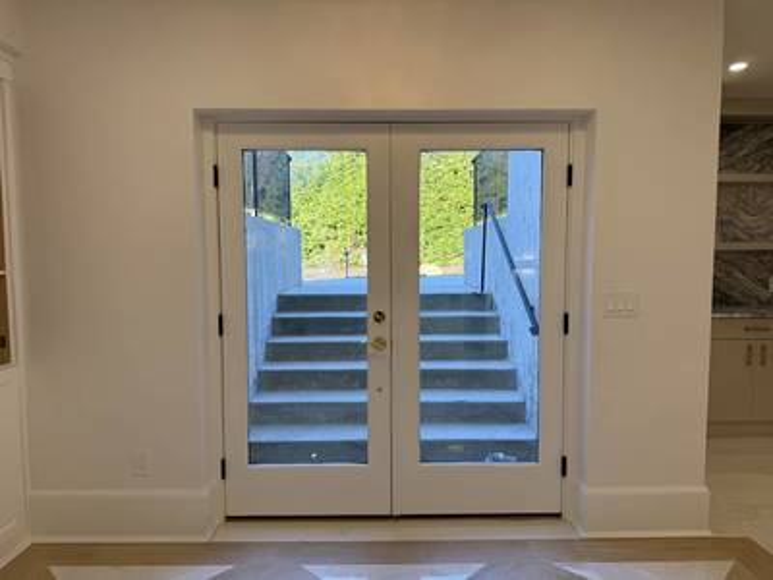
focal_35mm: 24
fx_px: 536
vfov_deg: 56.8
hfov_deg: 71.6
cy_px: 290
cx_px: 386
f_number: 1.78
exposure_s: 1/240
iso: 100
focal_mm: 6.76
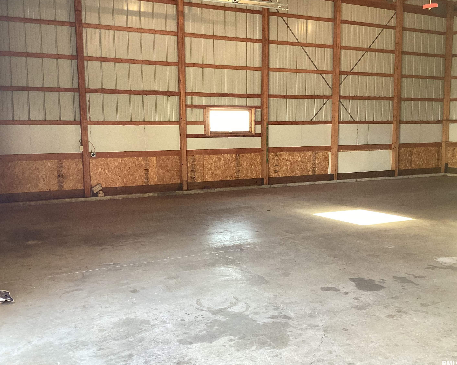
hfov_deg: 54.2
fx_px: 446
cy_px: 183
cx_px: 218
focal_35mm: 33
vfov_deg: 44.5
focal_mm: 3.3
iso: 100
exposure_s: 1/60
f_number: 2.4
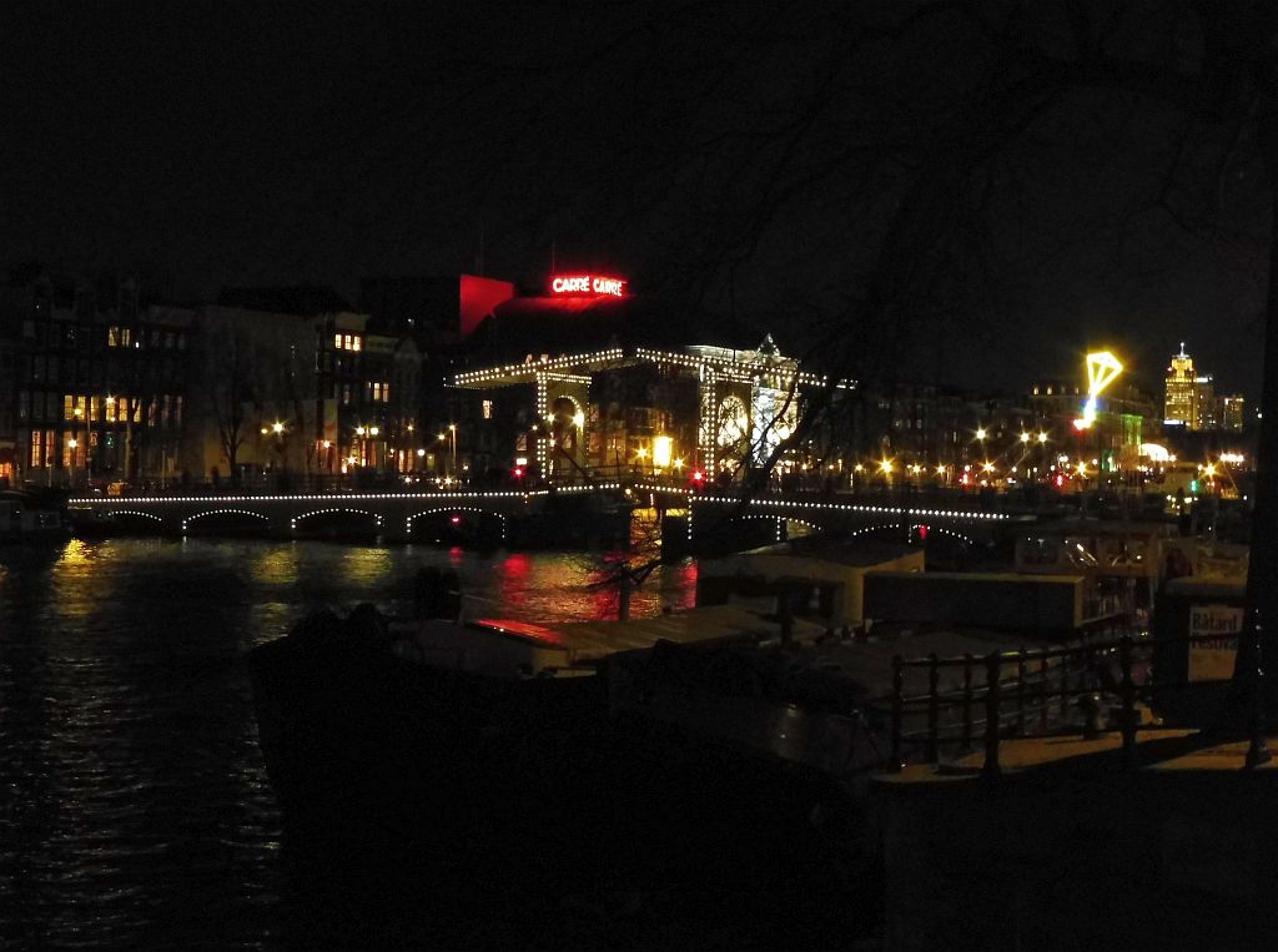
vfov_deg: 25.1
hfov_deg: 33.3
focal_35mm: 58
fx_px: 2136
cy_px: 476
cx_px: 639
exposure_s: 1/4
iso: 1250
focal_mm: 10.3
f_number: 4.7
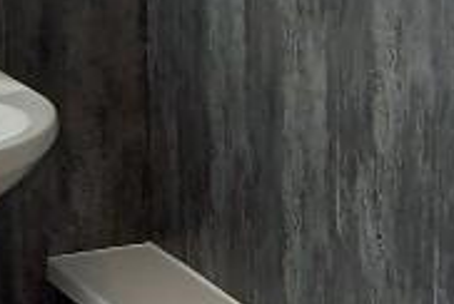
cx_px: 322
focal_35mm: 146
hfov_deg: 14.0
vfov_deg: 9.4
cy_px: 169
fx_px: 1844
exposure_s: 1/49
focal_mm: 4.6
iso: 100
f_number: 2
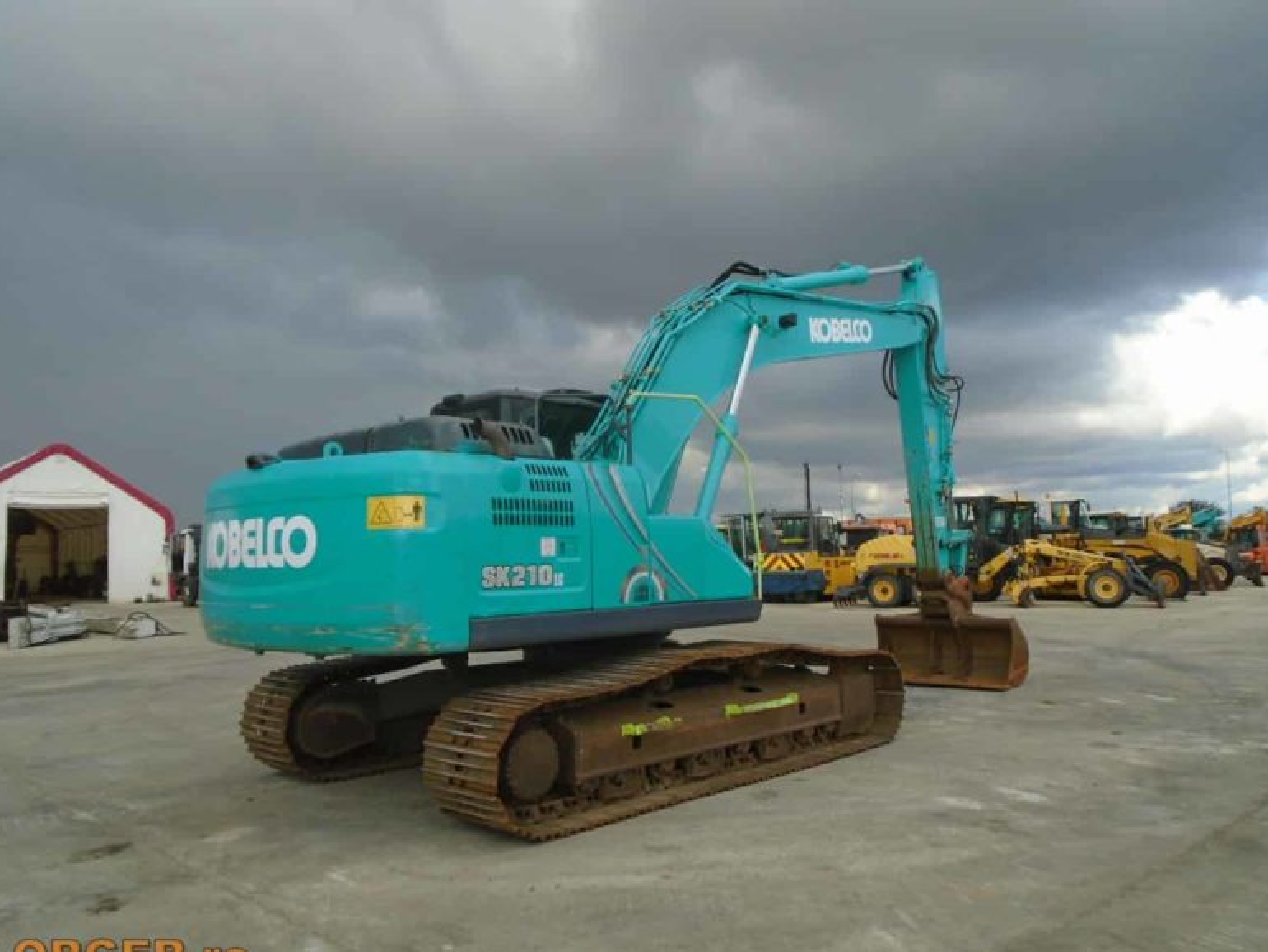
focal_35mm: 27
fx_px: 989
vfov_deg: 51.4
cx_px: 626
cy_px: 492
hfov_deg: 65.3
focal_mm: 4.6
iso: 100
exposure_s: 1/640
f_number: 3.2
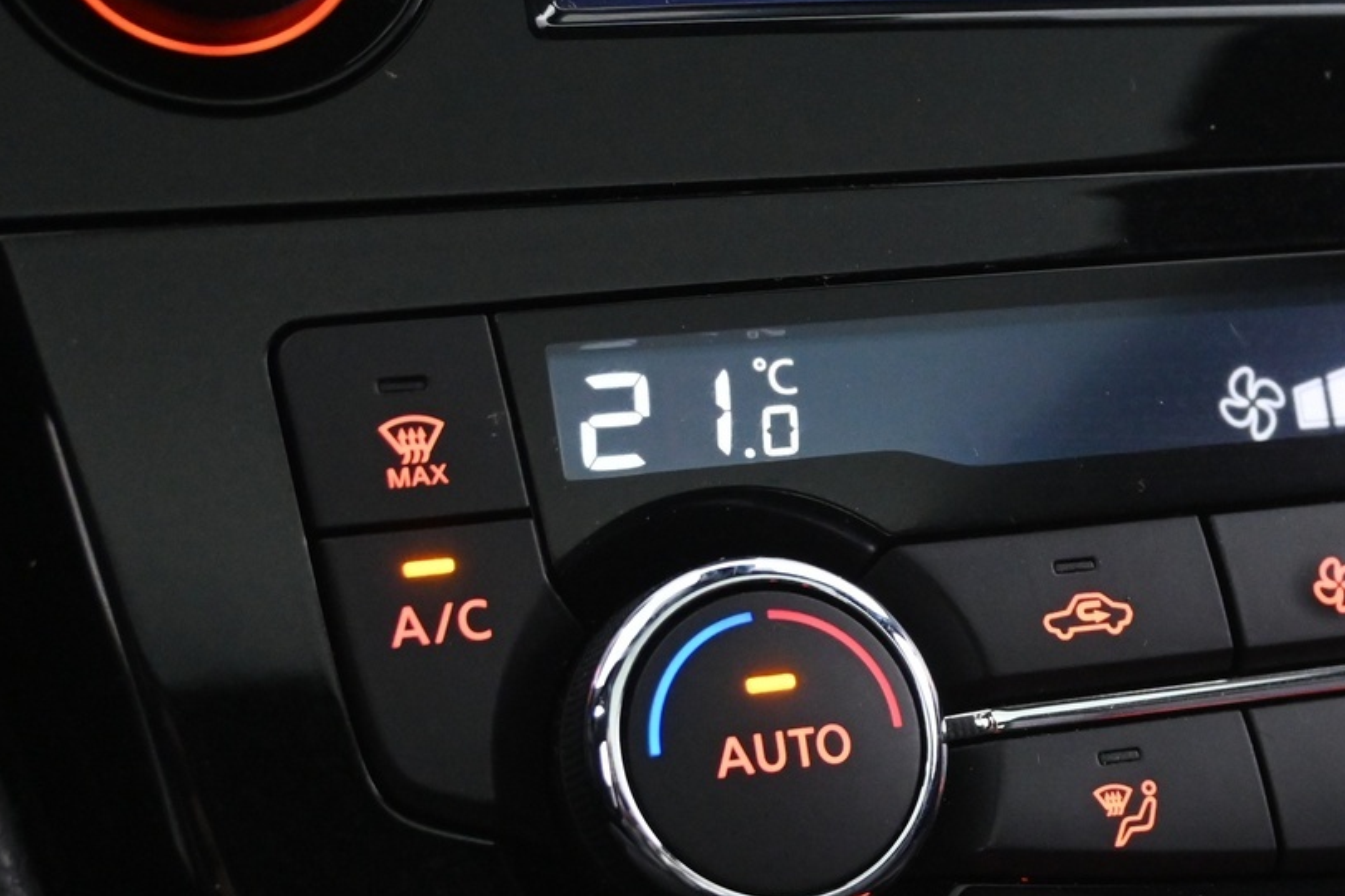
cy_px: 627
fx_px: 3250
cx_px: 1277
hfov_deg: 22.6
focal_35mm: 87
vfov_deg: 15.7
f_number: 4.8
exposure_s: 1/20
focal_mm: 29
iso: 3200
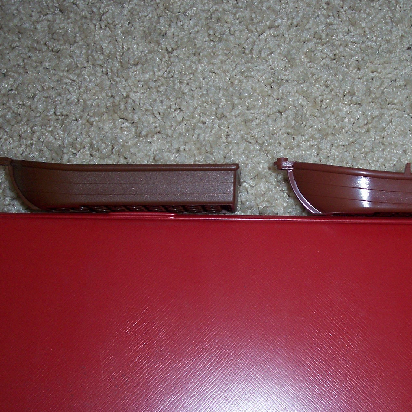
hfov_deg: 33.8
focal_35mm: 50
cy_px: 207
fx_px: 673
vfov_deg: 34.0
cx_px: 268
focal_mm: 7
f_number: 3
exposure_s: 1/60
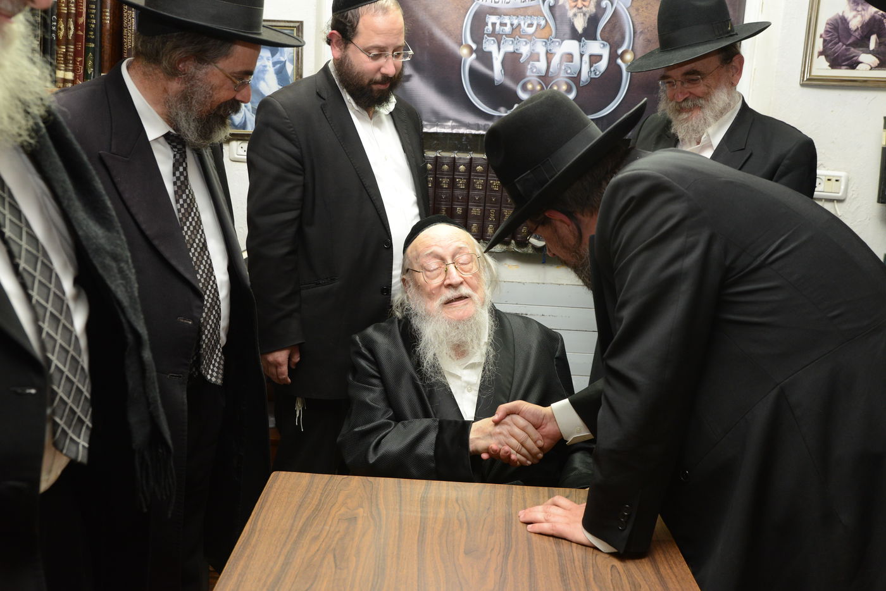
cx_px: 443
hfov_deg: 50.7
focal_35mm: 38
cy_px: 296
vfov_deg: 35.1
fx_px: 935
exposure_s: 1/100
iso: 1600
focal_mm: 38
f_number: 5.6
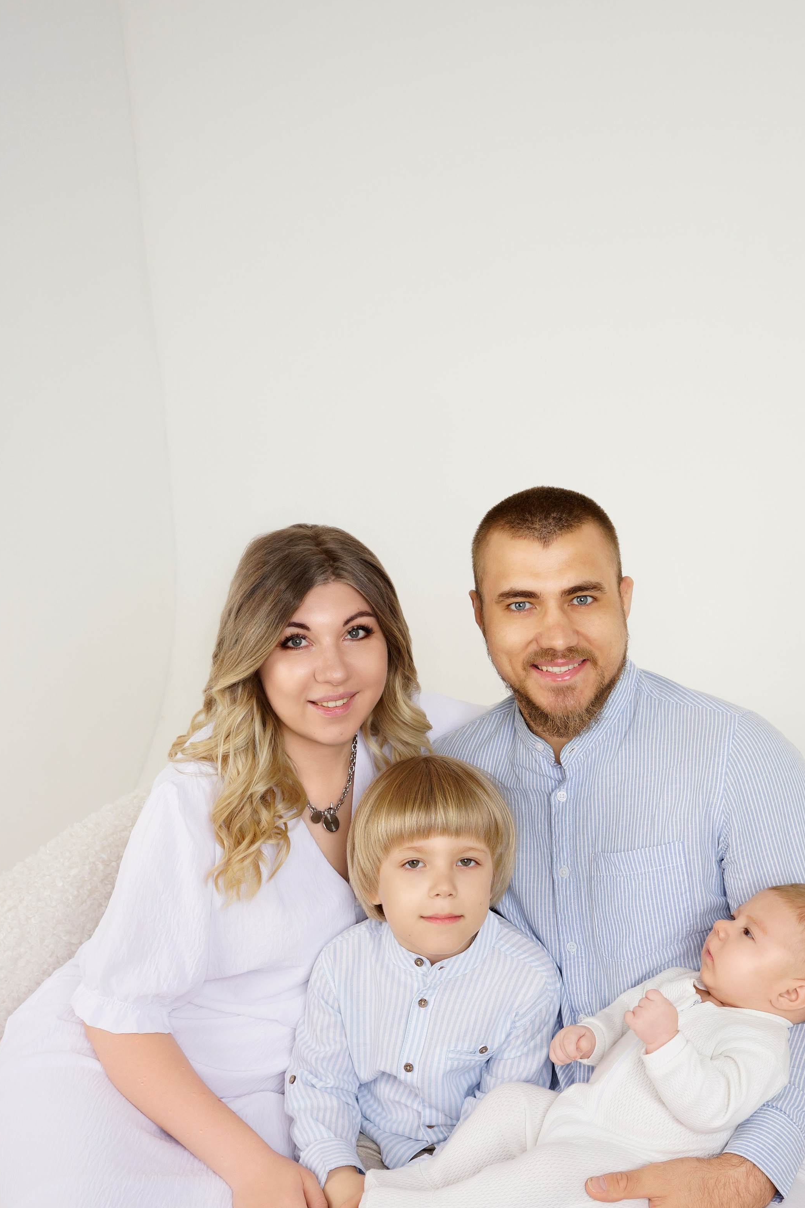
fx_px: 1442
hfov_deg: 31.1
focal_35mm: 43
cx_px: 459
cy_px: 677
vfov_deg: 45.3
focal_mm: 35
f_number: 7.1
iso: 100
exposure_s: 1/100
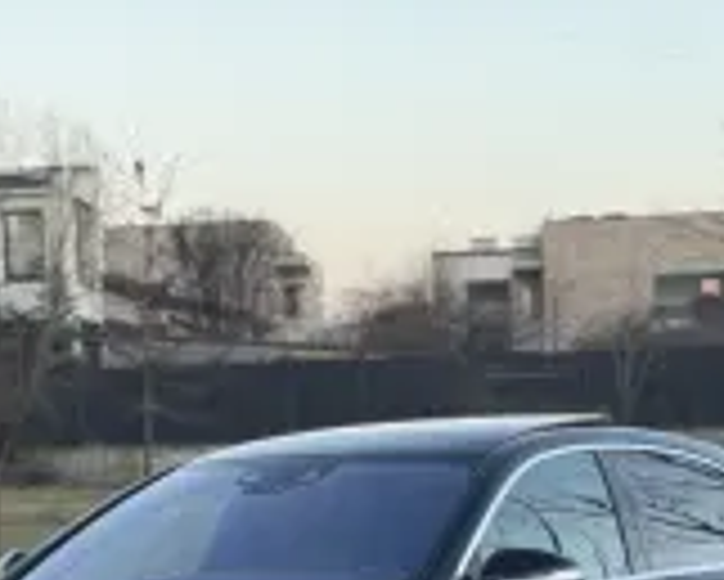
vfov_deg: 14.4
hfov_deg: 18.2
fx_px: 2251
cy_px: 598
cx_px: 216
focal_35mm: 105
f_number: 1.78
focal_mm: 6.76
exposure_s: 1/100
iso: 64
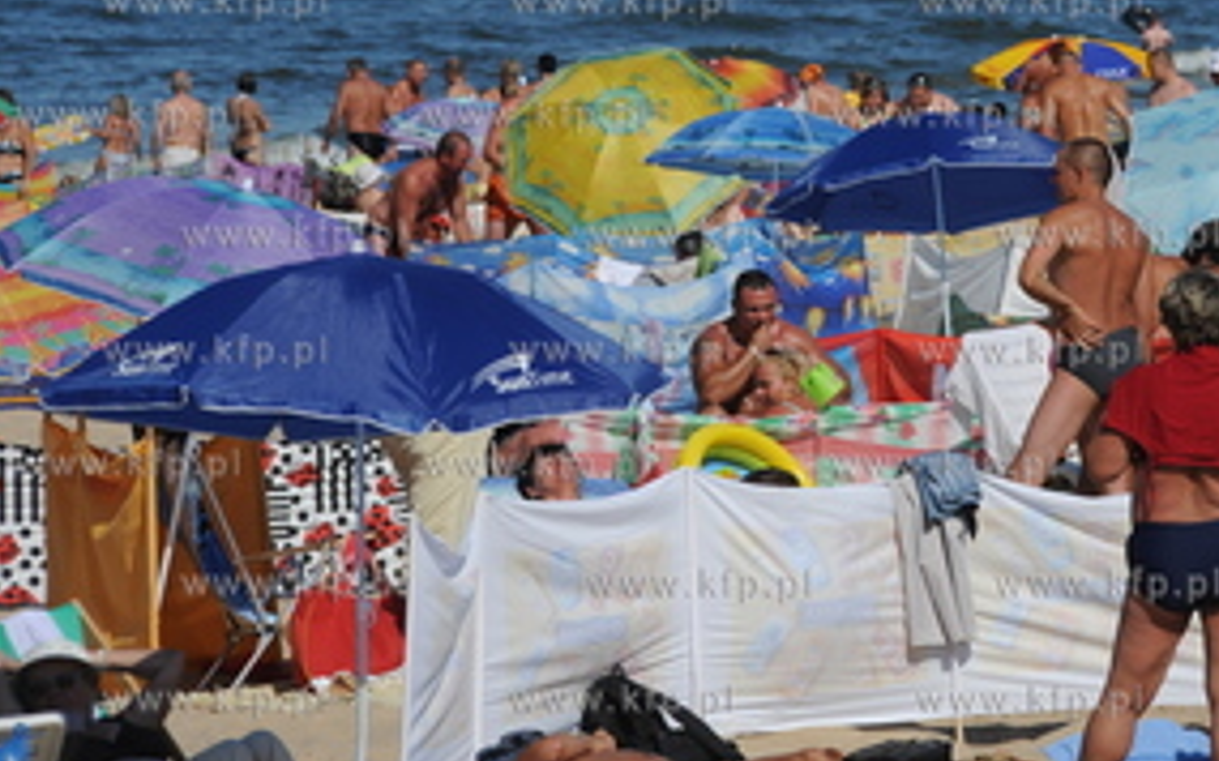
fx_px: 9500
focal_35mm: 286
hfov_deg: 7.3
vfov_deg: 4.6
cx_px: 851
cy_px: 291
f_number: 11
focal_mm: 200
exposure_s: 1/200
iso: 200
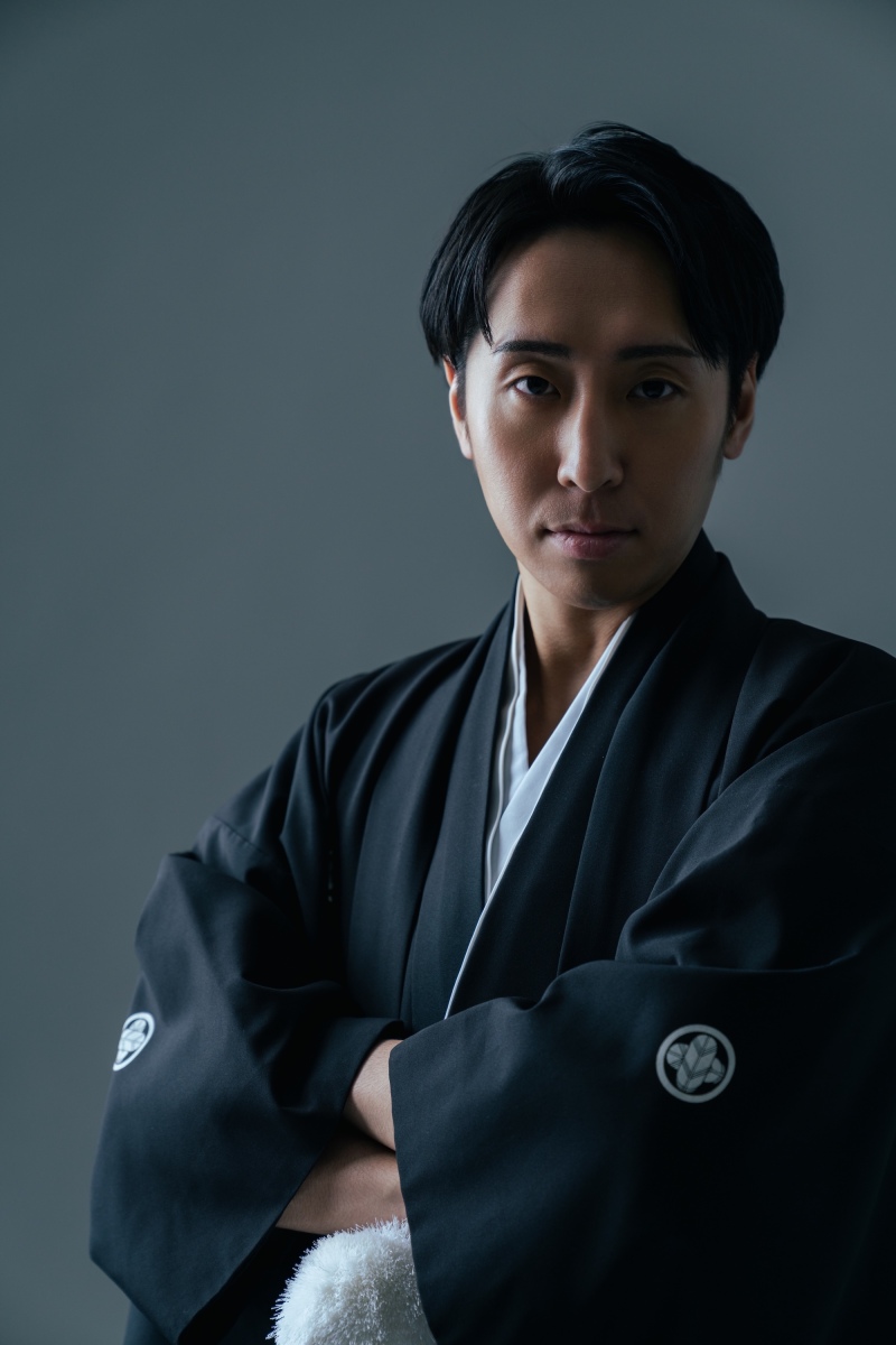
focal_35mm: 70
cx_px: 448
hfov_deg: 19.5
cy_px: 672
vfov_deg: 28.8
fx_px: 2613
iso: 200
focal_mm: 70
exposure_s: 1/125
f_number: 4
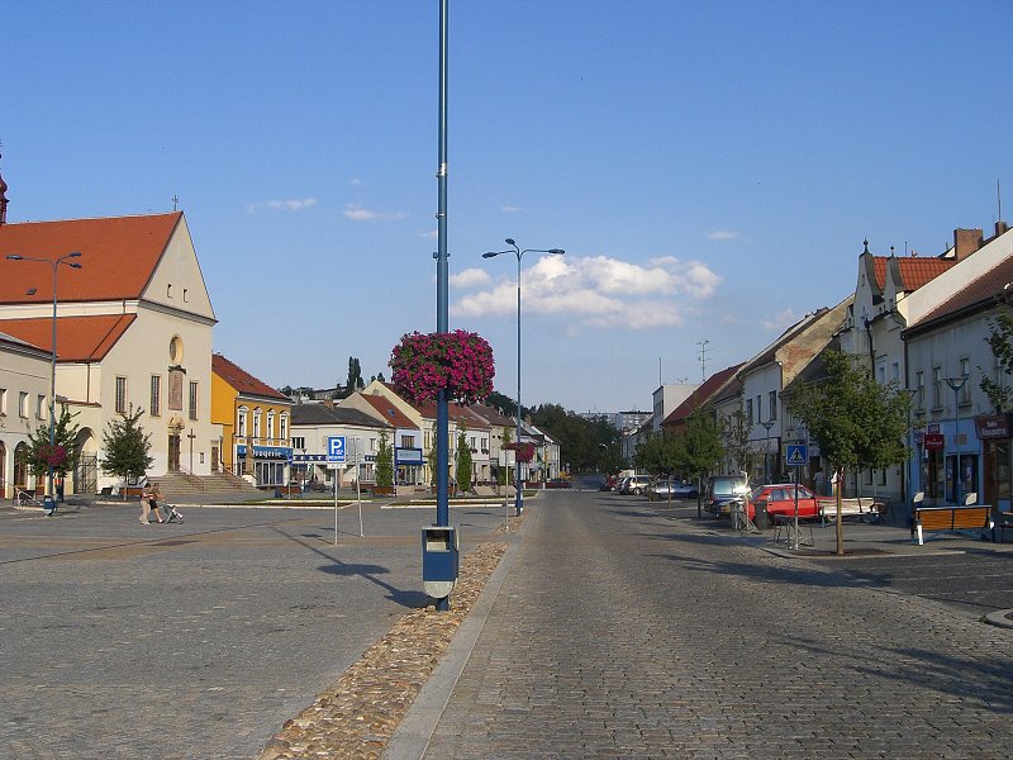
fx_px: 1112
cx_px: 506
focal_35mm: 38
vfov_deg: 37.7
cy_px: 380
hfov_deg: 49.0
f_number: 4.4
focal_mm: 6.3
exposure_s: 1/640
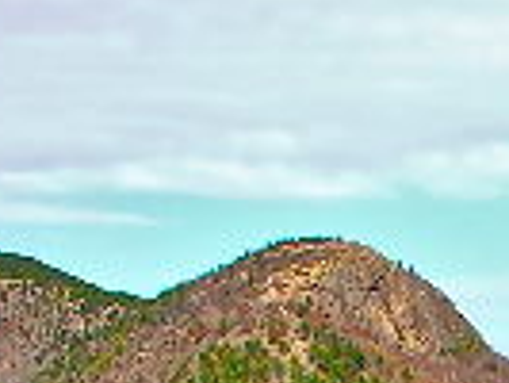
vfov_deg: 7.3
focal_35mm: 194
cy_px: 862
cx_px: 681
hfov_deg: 10.0
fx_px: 2855
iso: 50
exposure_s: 1/117
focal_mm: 8.9
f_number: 8
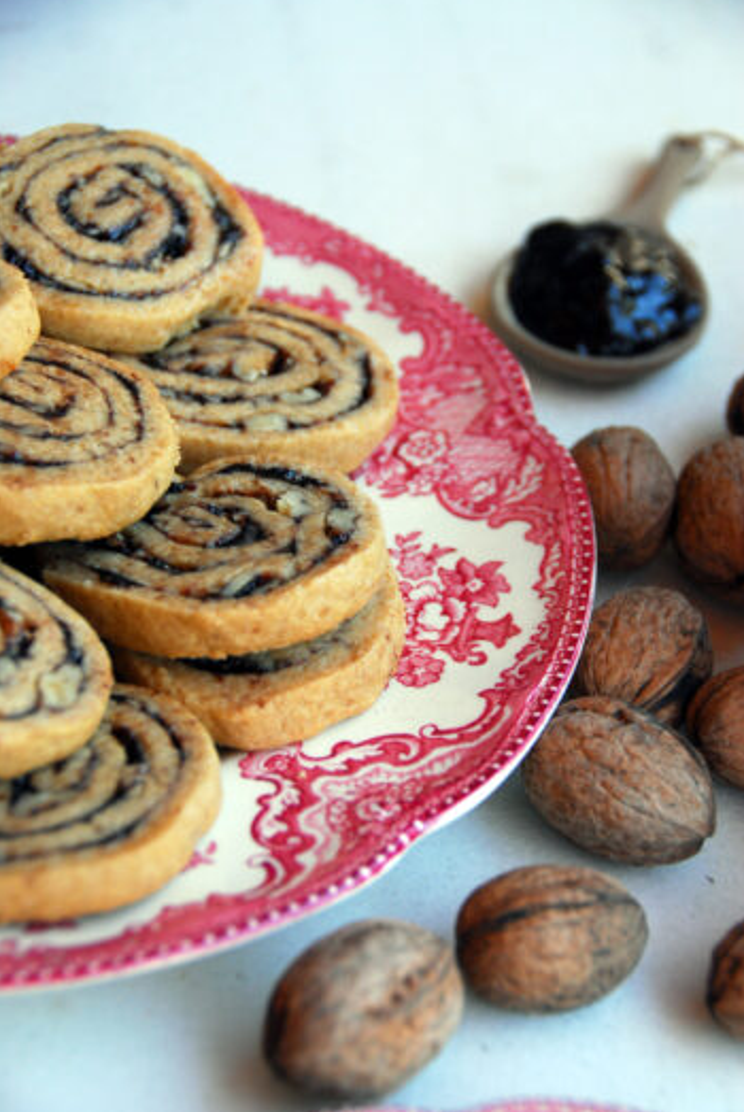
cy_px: 555
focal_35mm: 100
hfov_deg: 13.8
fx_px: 3076
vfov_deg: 20.5
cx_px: 377
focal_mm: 65
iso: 200
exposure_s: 1/80
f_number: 5
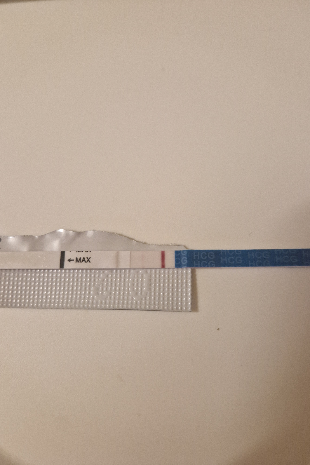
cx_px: 158
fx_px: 310
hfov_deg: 53.1
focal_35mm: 24
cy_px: 233
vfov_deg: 73.7
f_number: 1.8
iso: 100
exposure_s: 1/100
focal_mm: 5.4
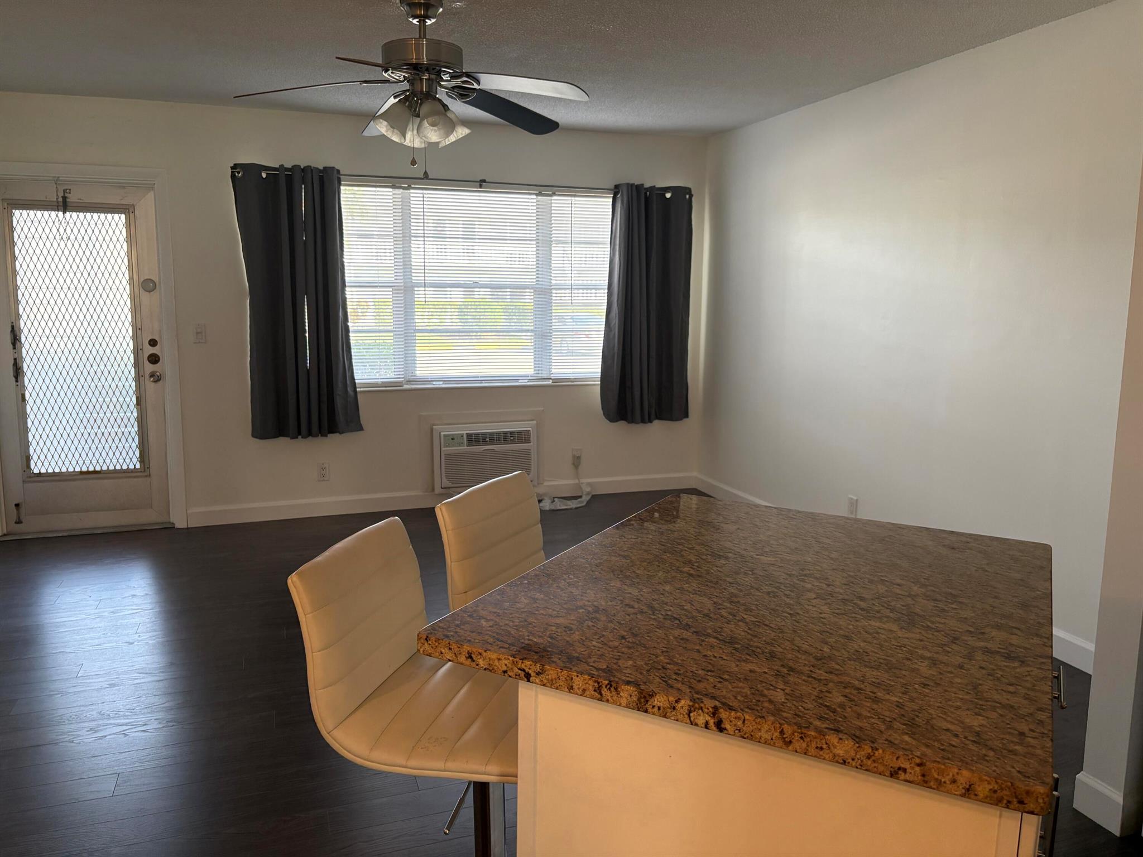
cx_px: 572
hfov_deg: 67.3
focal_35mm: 26
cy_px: 428
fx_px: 859
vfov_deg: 53.1
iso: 160
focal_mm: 5.96
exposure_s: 1/120
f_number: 1.6
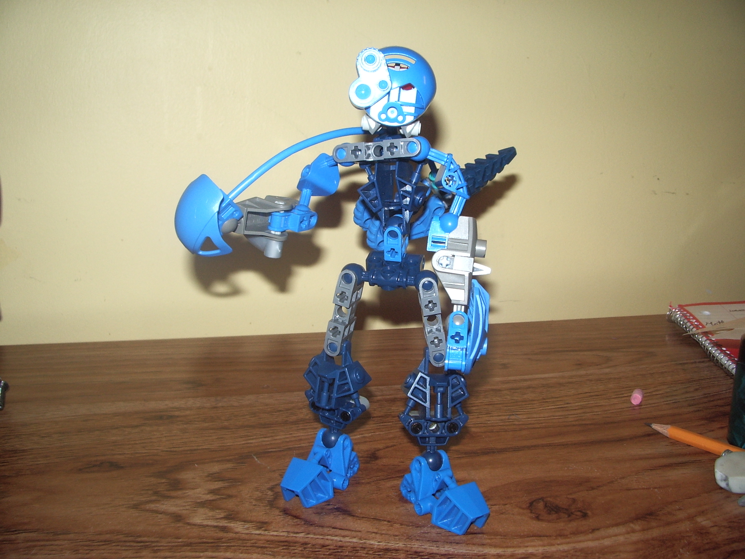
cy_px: 280
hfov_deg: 52.6
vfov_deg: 40.7
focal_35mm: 35
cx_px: 372
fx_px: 753
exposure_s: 1/40
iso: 100
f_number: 4.3
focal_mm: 5.8
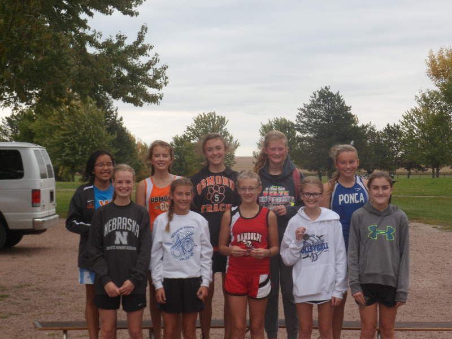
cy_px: 170
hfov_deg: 23.3
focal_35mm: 84
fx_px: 1097
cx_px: 226
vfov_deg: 17.6
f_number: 5.1
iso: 100
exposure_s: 1/60
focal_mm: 14
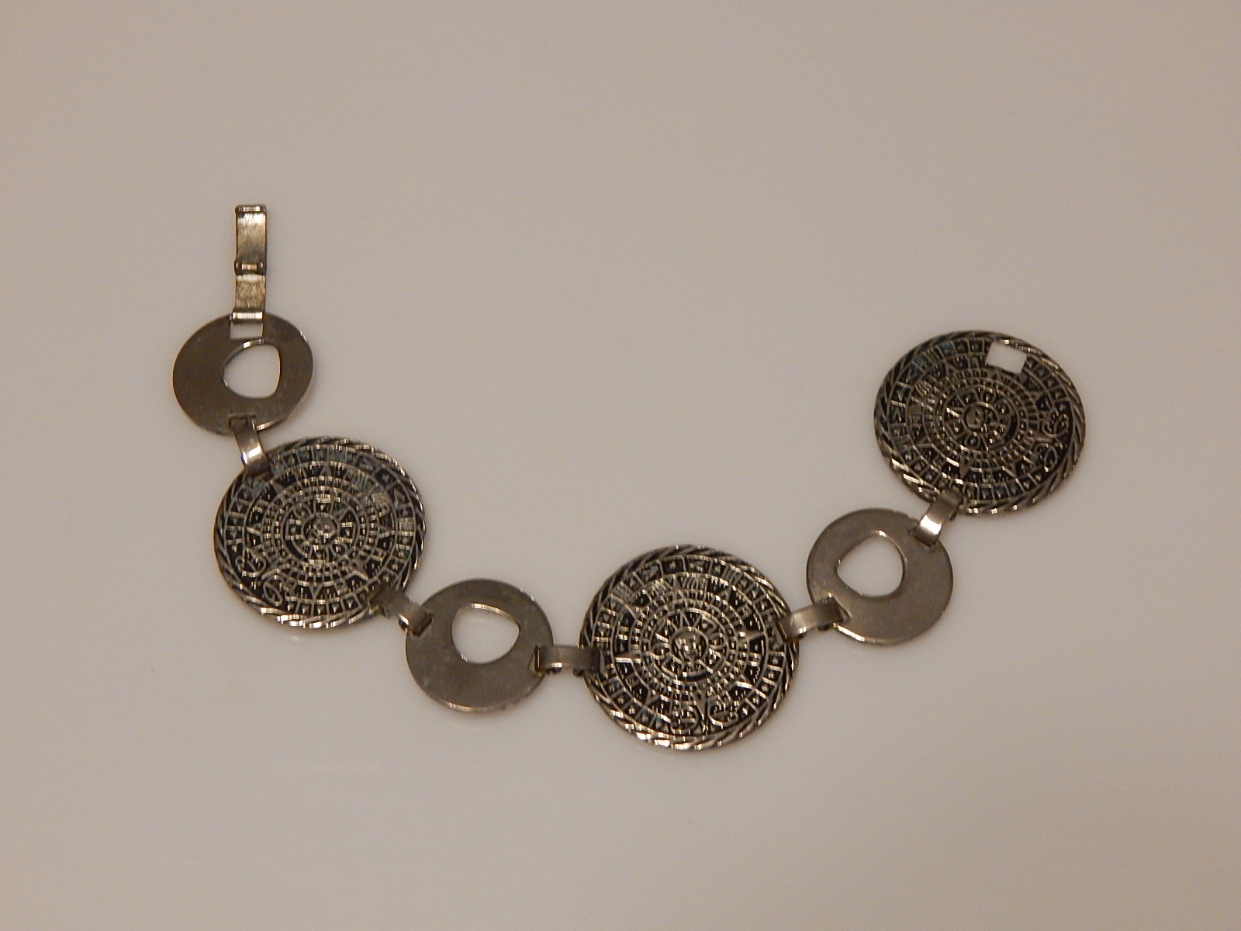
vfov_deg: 19.6
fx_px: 2689
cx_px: 620
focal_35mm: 75
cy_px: 466
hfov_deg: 26.0
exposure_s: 1/30
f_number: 4.2
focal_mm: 13.5
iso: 400
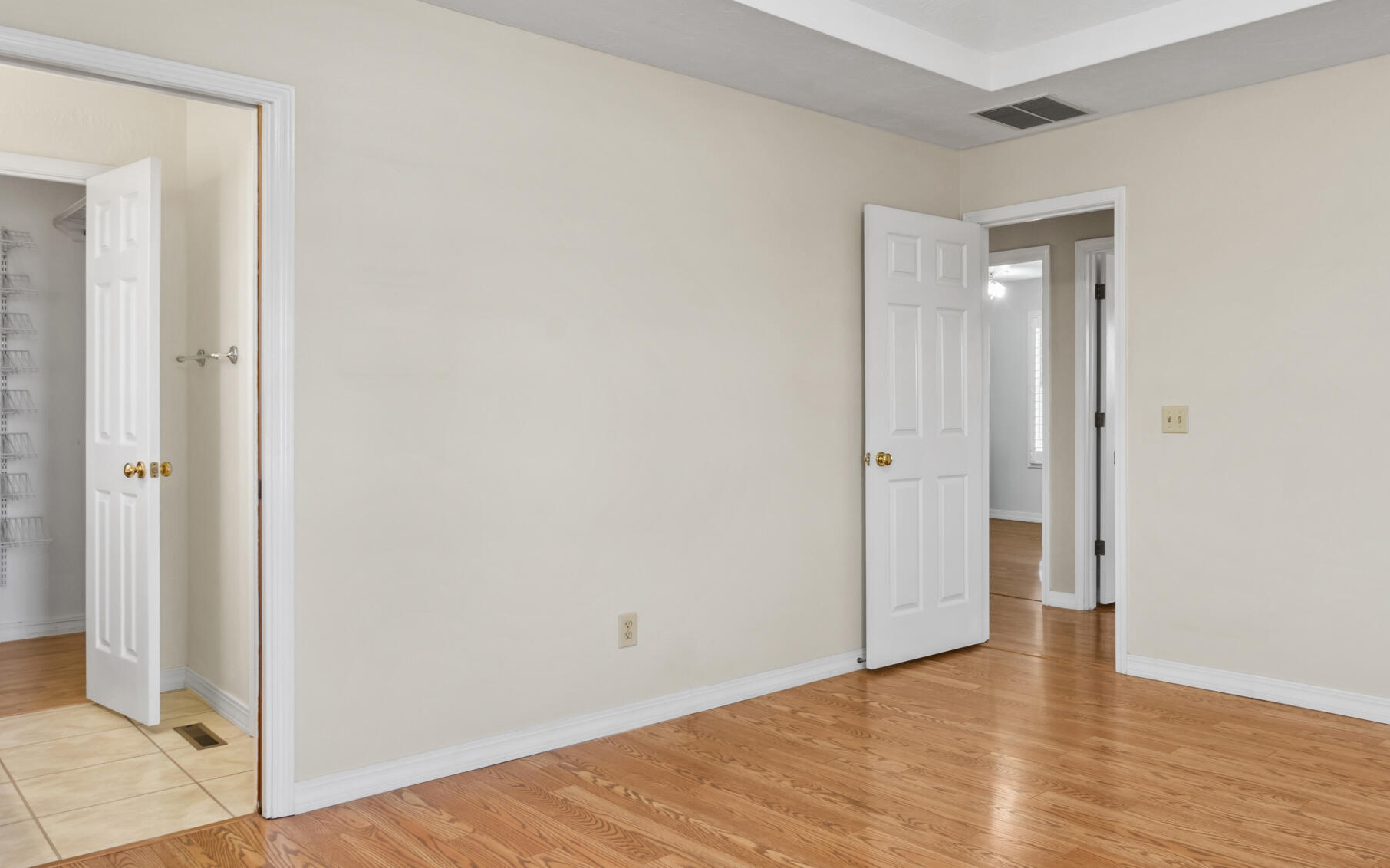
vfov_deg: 46.0
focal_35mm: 27
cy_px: 413
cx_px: 838
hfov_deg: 67.7
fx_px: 1023
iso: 400
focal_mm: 16
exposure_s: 1/5
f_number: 9
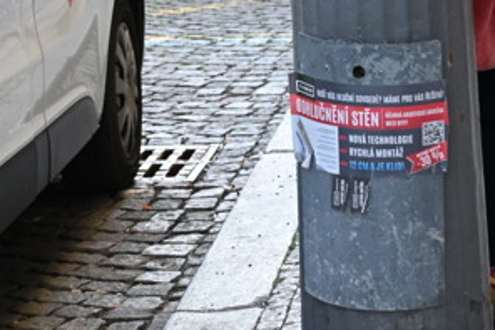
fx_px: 962
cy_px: 20
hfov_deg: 27.8
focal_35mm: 70
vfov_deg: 19.0
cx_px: 443
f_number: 4
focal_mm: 30
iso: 1250
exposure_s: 1/640
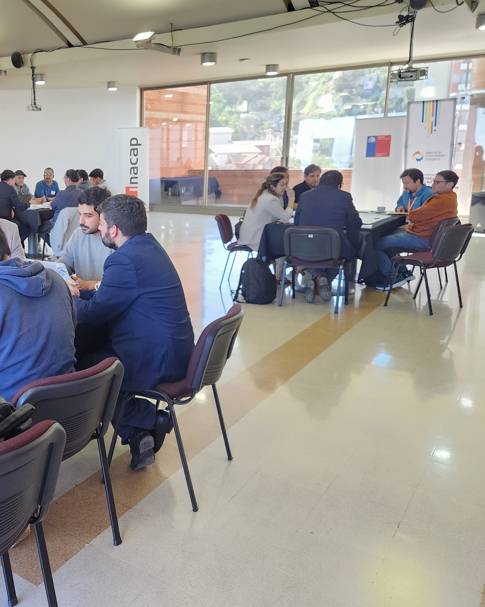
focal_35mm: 33
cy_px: 274
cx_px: 65
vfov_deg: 54.1
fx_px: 592
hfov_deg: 41.6
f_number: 1.8
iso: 800
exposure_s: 1/100
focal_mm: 5.4
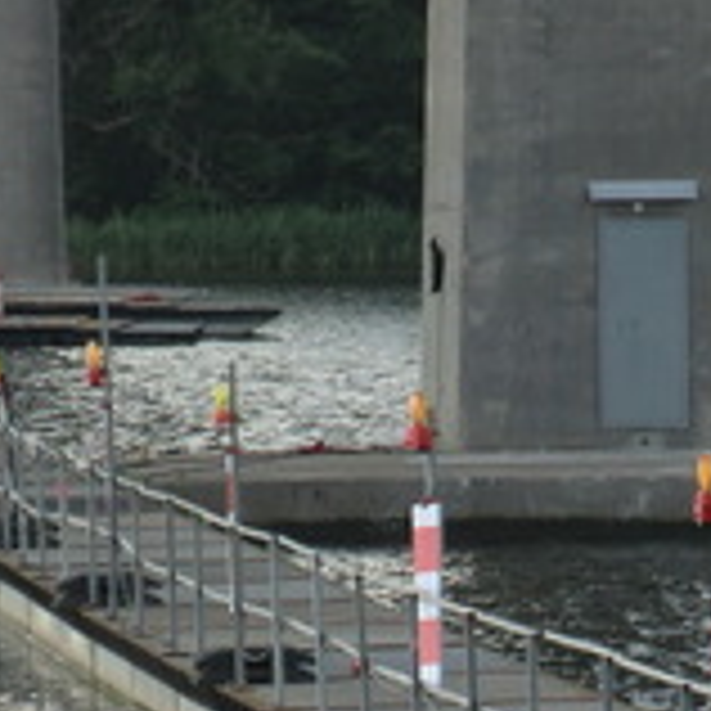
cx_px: 612
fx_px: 14012
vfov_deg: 2.9
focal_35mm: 603
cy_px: 814
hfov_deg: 2.9
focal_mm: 30.1
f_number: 4.8
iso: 64
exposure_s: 1/160
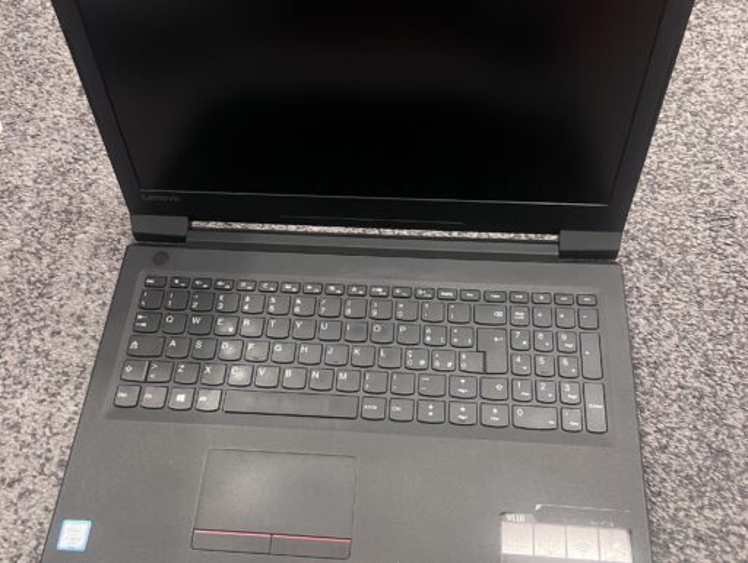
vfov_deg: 53.1
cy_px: 282
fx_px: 562
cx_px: 374
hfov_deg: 67.3
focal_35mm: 26
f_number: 1.5
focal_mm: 5.7
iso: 500
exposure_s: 1/33
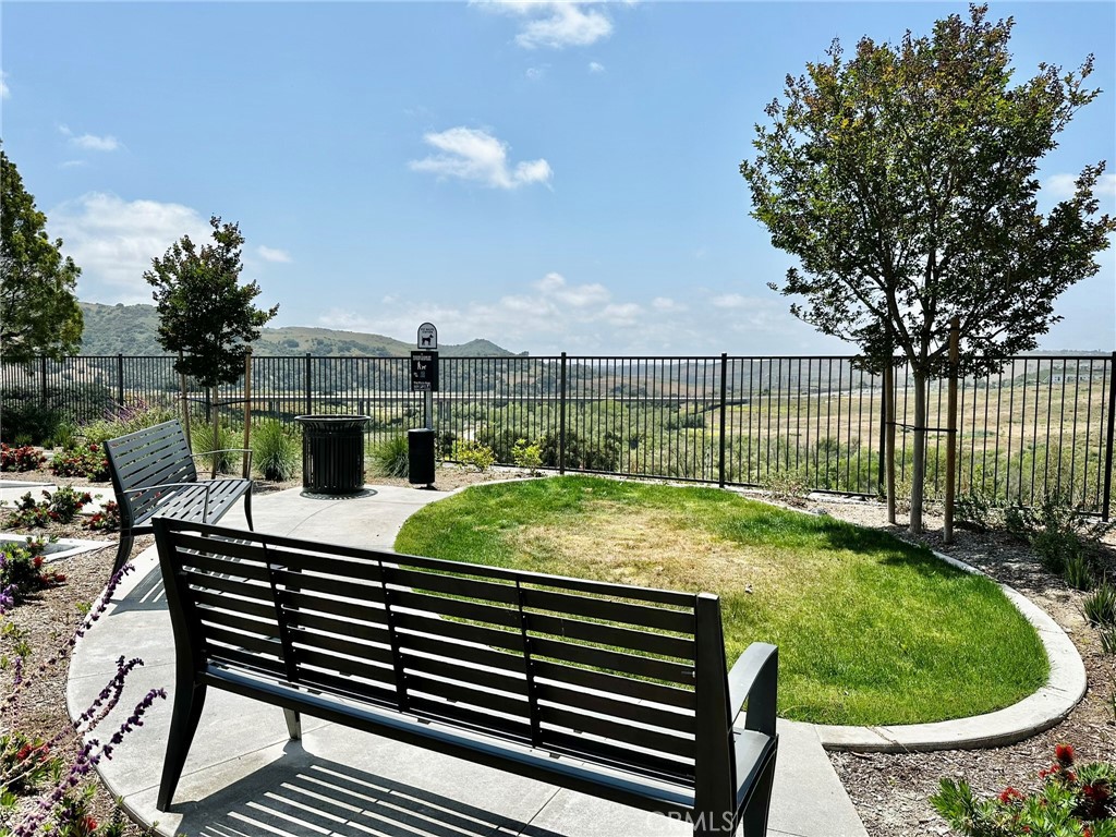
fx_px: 774
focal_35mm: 24
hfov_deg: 71.6
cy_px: 418
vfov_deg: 56.8
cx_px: 558
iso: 80
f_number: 1.78
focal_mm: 6.86
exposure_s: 1/5848
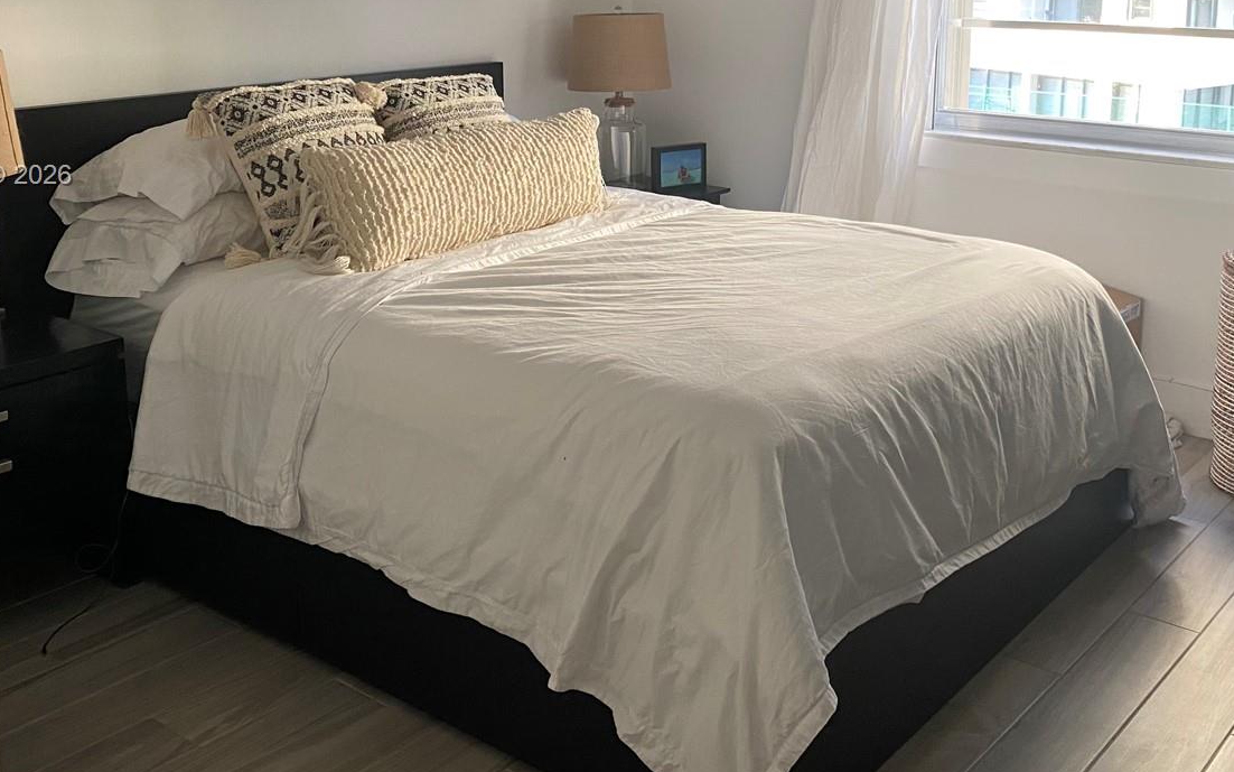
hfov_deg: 49.3
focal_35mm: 40
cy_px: 177
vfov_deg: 31.3
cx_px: 619
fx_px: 1345
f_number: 1.8
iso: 125
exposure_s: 1/60
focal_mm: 4.25
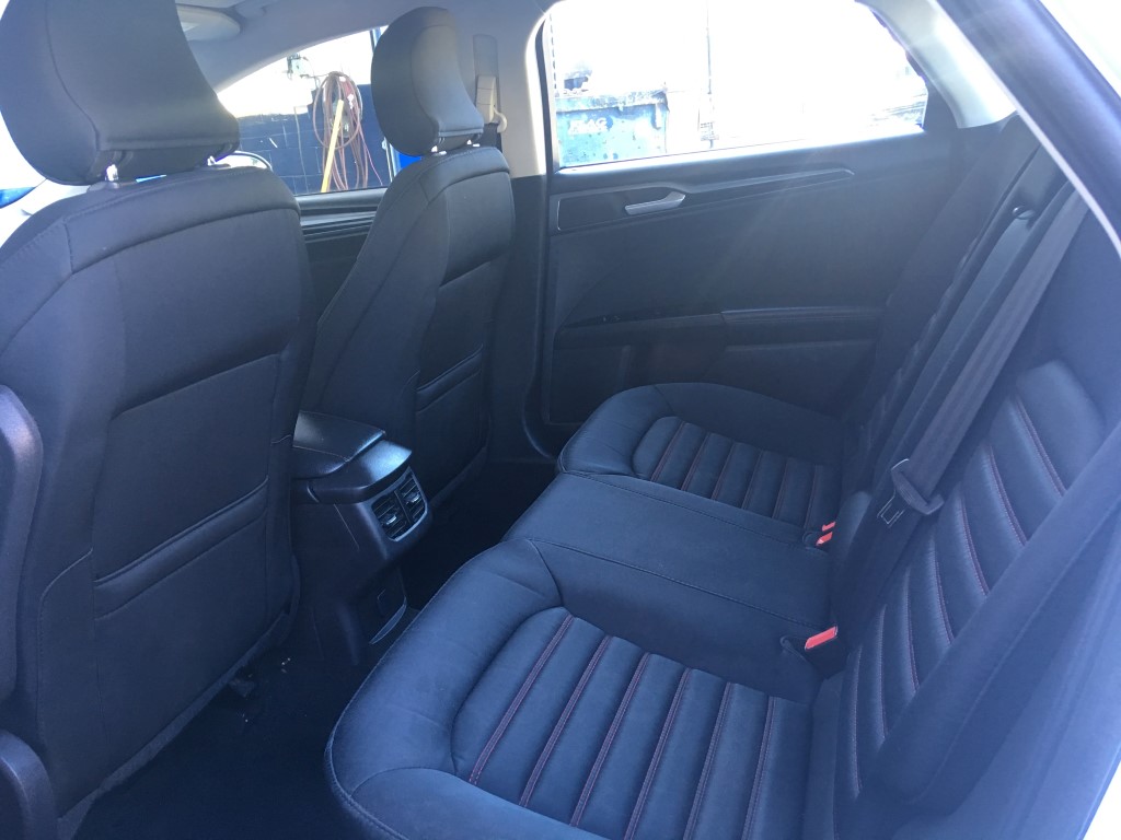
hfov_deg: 61.7
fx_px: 939
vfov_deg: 48.2
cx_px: 560
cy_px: 420
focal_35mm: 29
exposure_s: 1/30
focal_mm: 4.15
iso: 100
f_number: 2.2
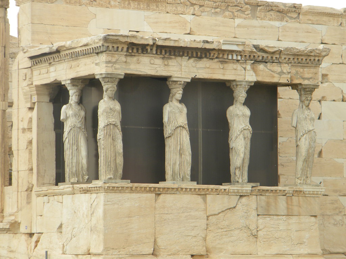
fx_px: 1479
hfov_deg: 13.3
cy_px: 130
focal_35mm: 148
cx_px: 173
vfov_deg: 10.0
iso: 80
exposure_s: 1/80.5
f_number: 5
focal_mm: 26.8
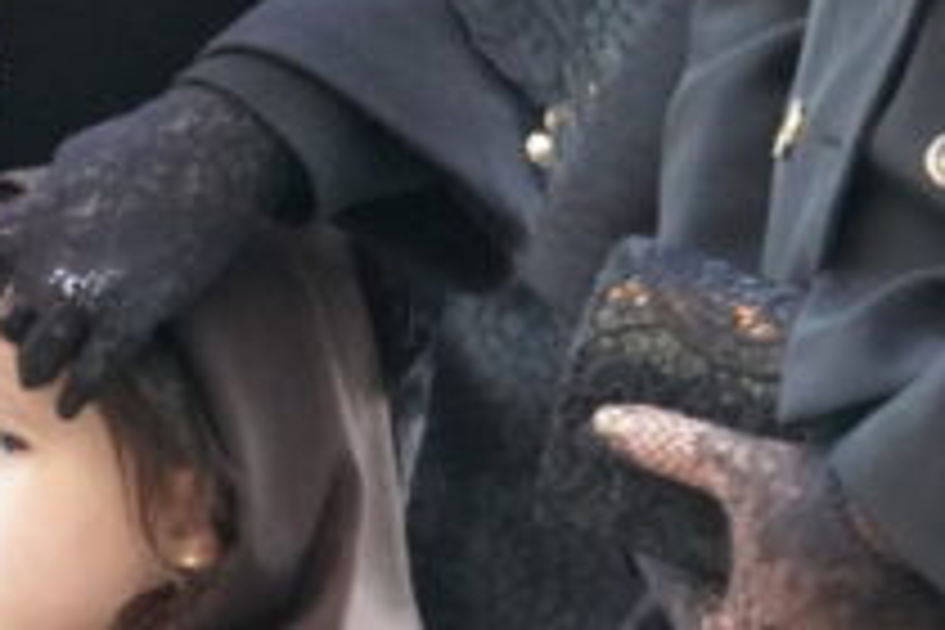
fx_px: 21991
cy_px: 378
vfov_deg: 1.6
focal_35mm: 838
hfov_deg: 2.5
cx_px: 374
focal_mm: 153
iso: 6400
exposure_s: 1/100
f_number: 5.6
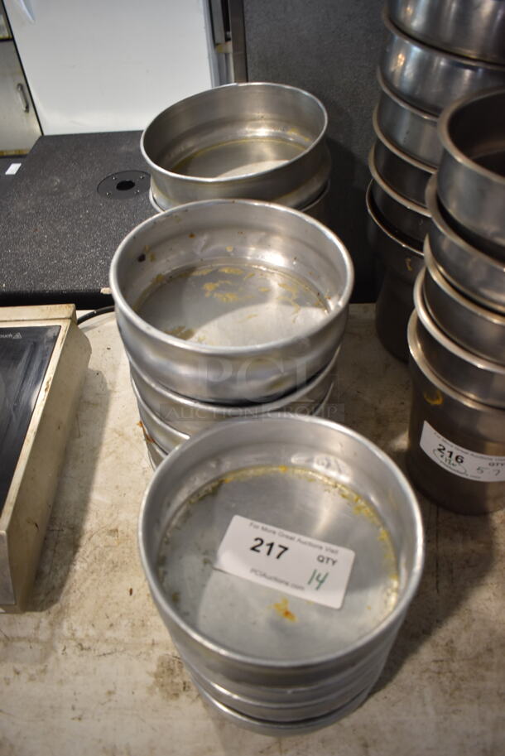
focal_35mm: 27
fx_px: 567
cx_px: 252
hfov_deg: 48.0
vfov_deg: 67.3
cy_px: 378
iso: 1000
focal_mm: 18
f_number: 3.5
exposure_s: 1/125
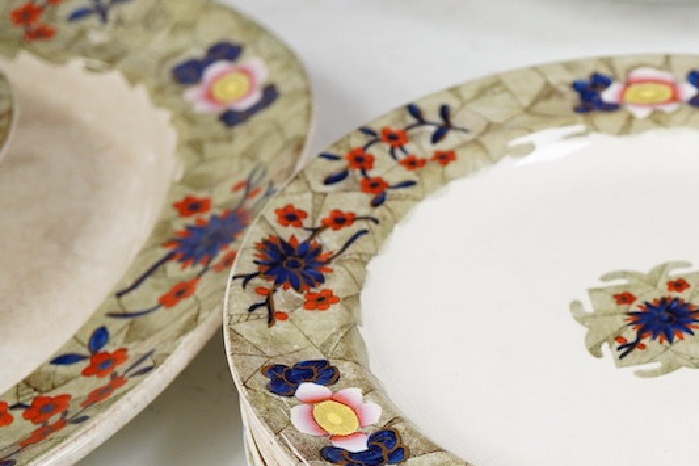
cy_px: 390
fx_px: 1475
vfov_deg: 17.7
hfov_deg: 26.2
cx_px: 564
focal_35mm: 76
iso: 1250
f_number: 8
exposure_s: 1/125
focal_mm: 30
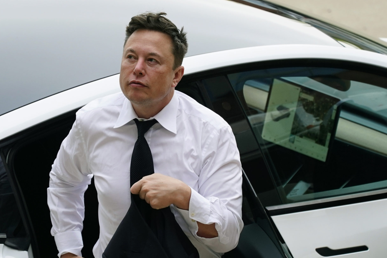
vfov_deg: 2.6
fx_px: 5698
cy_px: 125
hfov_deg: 3.9
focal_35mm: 530
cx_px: 190
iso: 1000
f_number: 5.6
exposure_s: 1/1000
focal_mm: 259
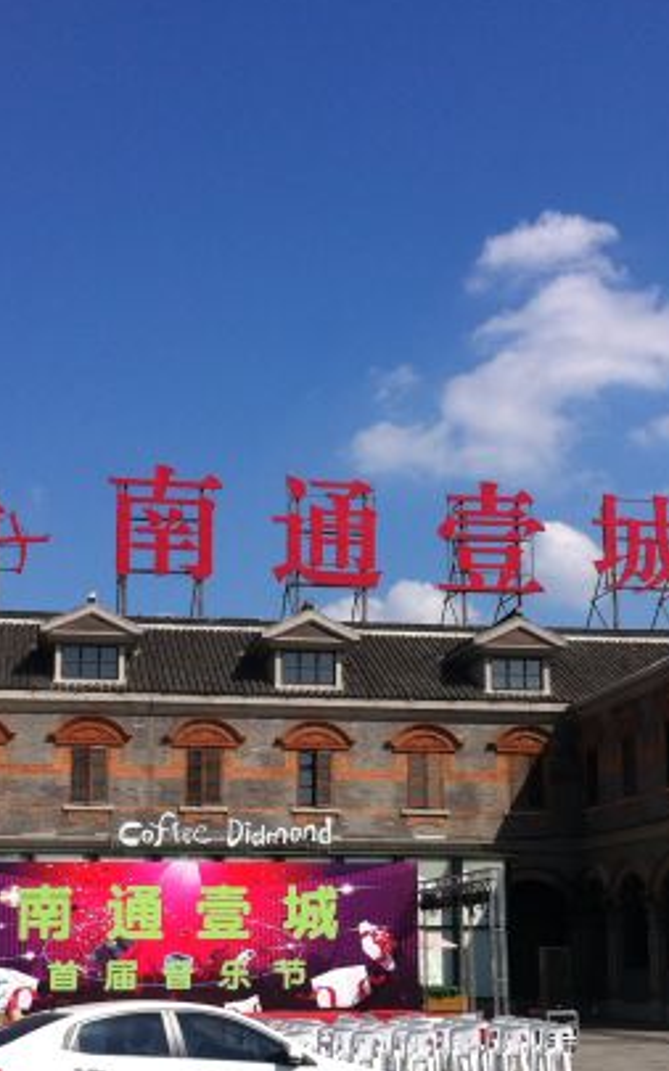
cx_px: 323
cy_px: 673
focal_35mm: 64
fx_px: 1868
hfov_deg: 20.3
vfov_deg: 31.8
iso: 80
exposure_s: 1/1885
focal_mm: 3.85
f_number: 2.8
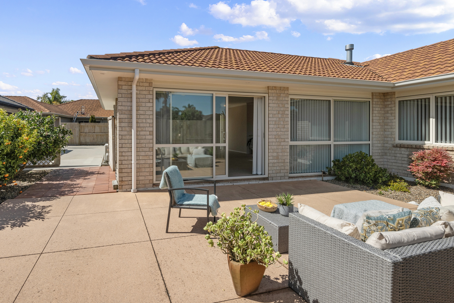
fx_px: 227
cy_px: 124
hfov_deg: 88.7
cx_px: 178
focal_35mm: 18
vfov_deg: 66.8
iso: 400
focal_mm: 14
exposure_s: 1/160
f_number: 10
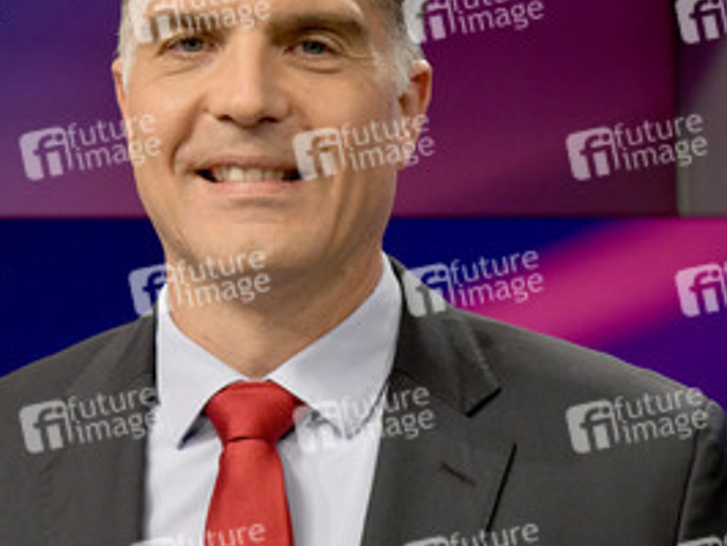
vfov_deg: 14.7
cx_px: 127
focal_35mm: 101
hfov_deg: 19.2
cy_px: 216
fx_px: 2123
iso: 2500
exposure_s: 1/250
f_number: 6.3
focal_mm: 62
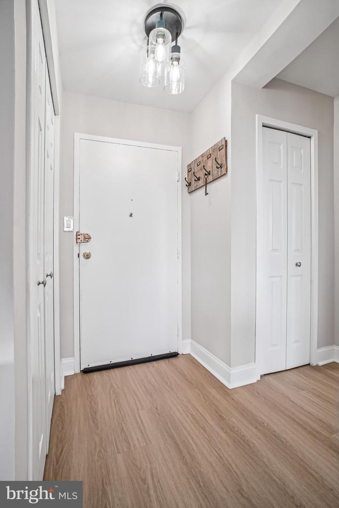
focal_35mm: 16
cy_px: 254
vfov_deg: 95.0
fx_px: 233
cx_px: 170
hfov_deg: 72.1
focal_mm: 11
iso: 500
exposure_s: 1/30
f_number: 8
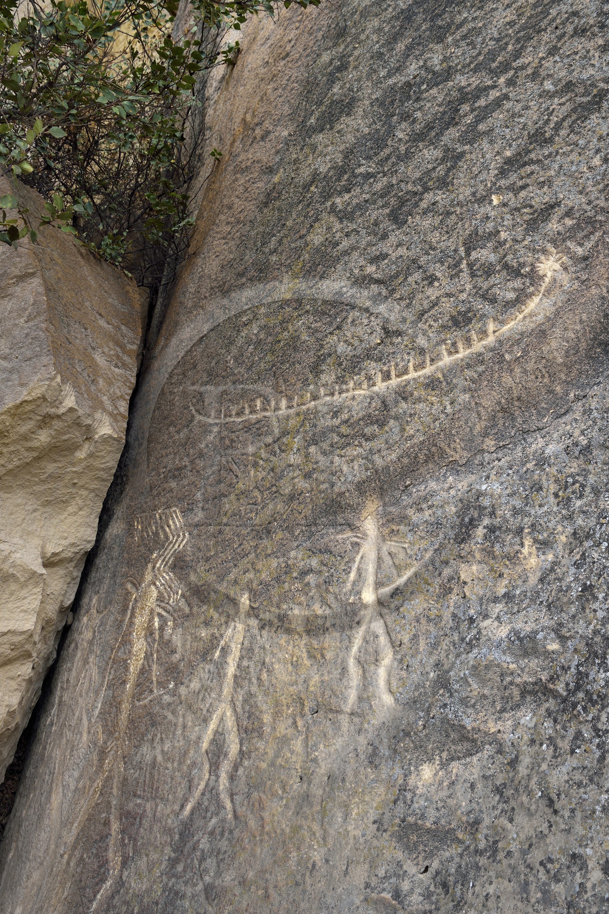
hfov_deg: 33.4
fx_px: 1016
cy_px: 457
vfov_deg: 48.5
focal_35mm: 40
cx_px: 304
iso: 200
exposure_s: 1/250
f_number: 8
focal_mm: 40
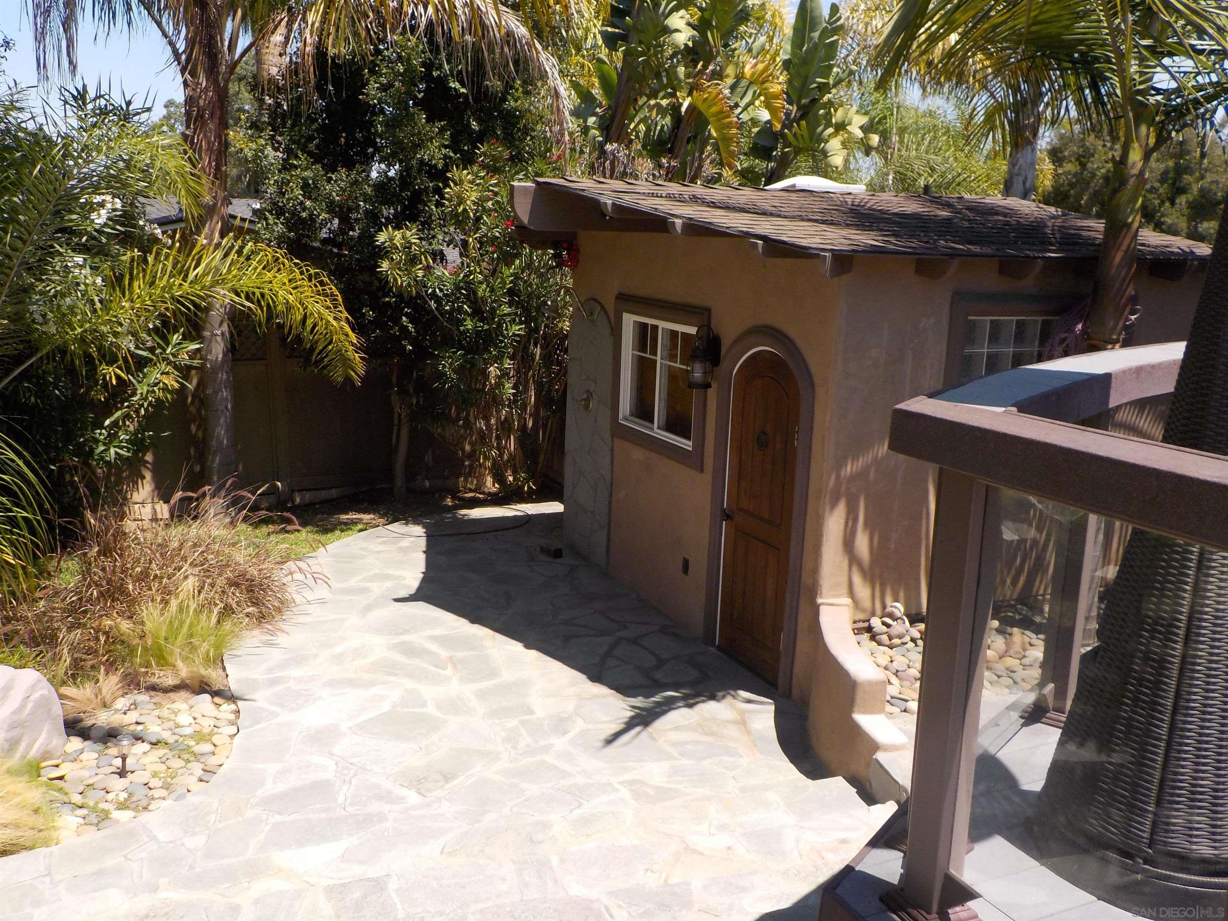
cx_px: 614
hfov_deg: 60.0
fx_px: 1064
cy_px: 460
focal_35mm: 30
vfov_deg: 46.8
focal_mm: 4.1
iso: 125
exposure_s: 1/800
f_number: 3.3
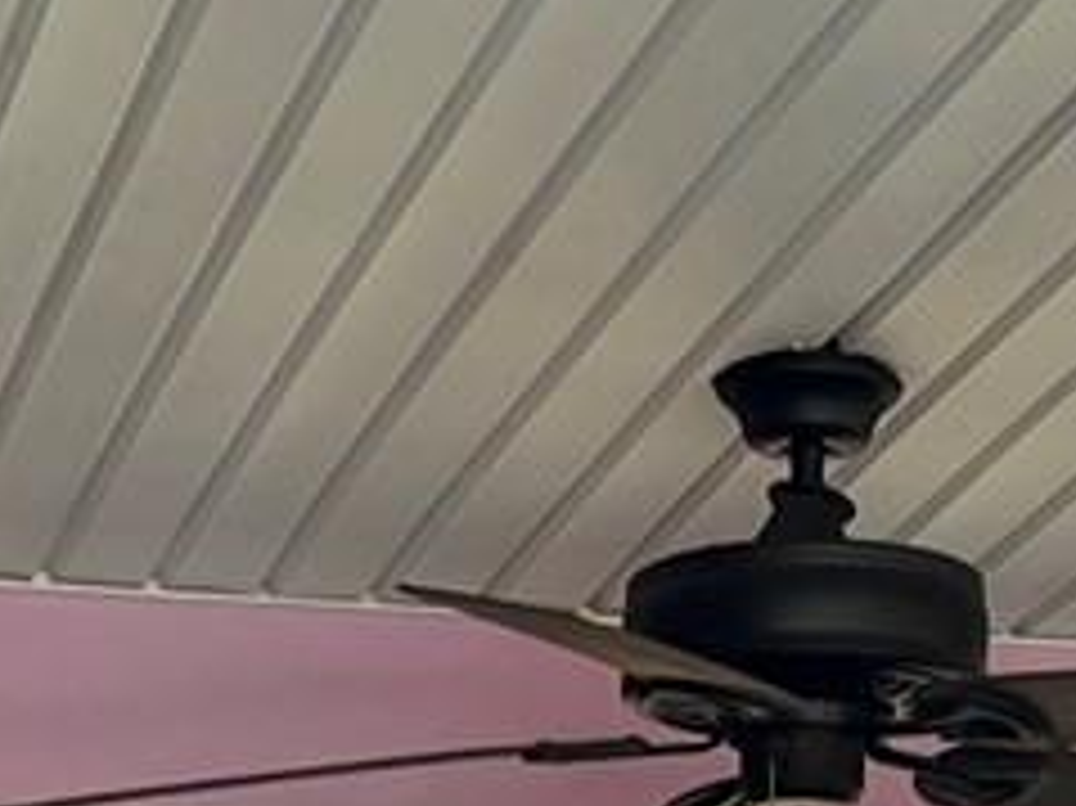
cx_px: 464
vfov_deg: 7.3
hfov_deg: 11.4
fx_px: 5406
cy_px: 2661
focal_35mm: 174
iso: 50
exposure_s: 1/389
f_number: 1.5
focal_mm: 5.7
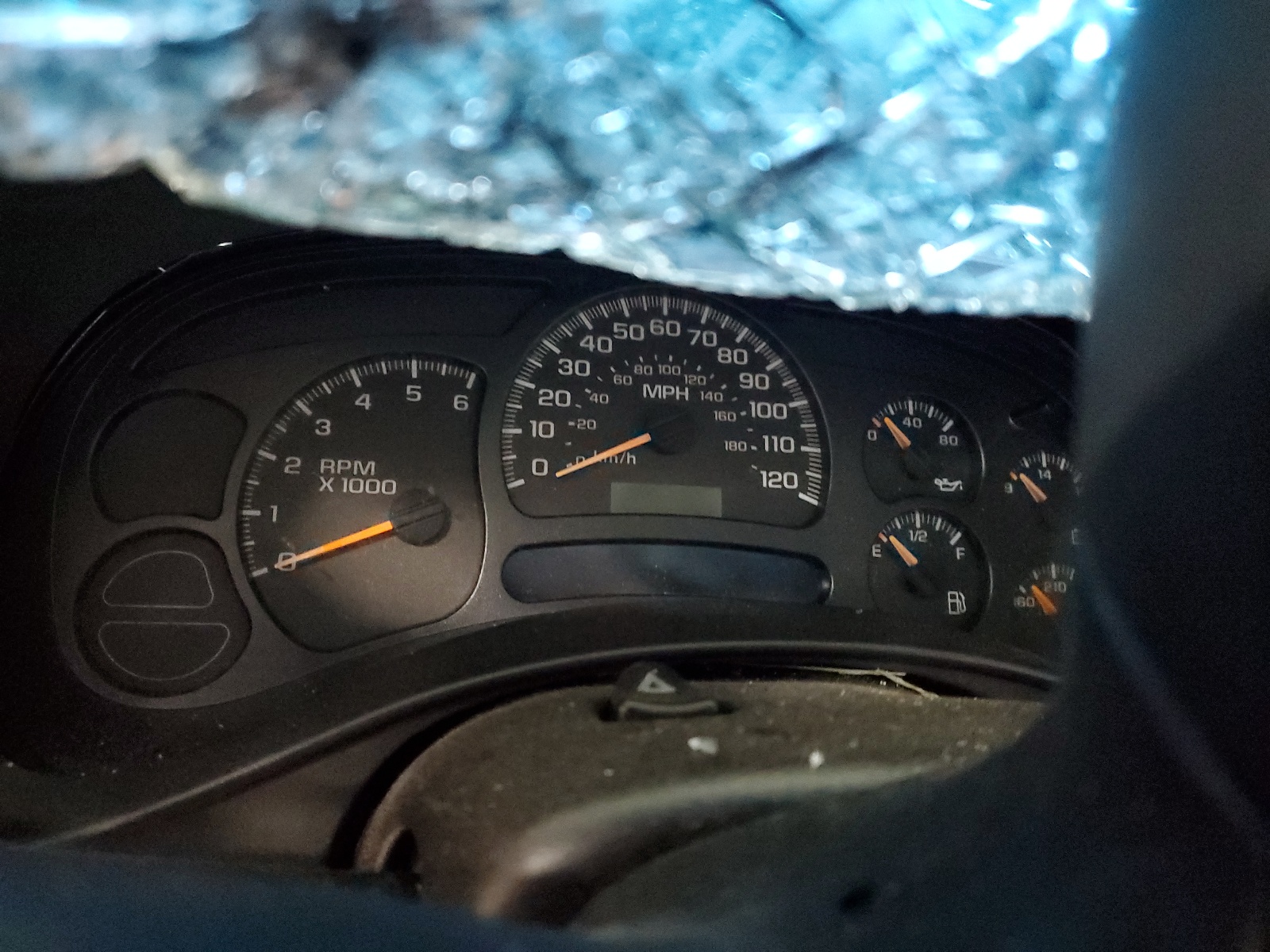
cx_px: 635
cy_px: 476
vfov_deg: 53.1
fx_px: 954
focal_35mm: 26
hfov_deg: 67.3
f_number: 1.5
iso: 797
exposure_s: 1/15
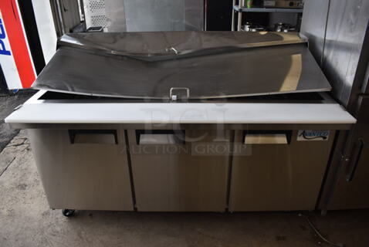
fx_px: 277
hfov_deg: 67.3
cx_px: 184
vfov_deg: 48.1
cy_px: 124
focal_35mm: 27
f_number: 5
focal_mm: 18
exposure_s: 1/250
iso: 400
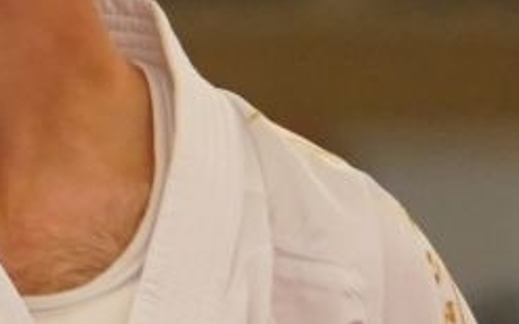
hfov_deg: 0.9
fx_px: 31521
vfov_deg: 0.6
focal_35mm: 2230
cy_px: 637
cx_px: -303
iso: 1600
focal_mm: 200
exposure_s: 1/1000
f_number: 2.8
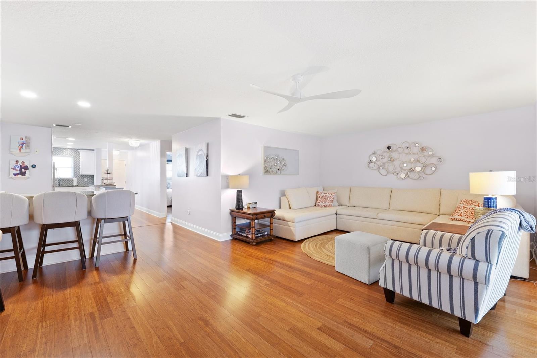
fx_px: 209
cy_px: 179
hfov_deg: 104.3
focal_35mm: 14
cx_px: 268
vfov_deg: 81.2
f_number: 8
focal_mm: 14
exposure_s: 1/1.67
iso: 400
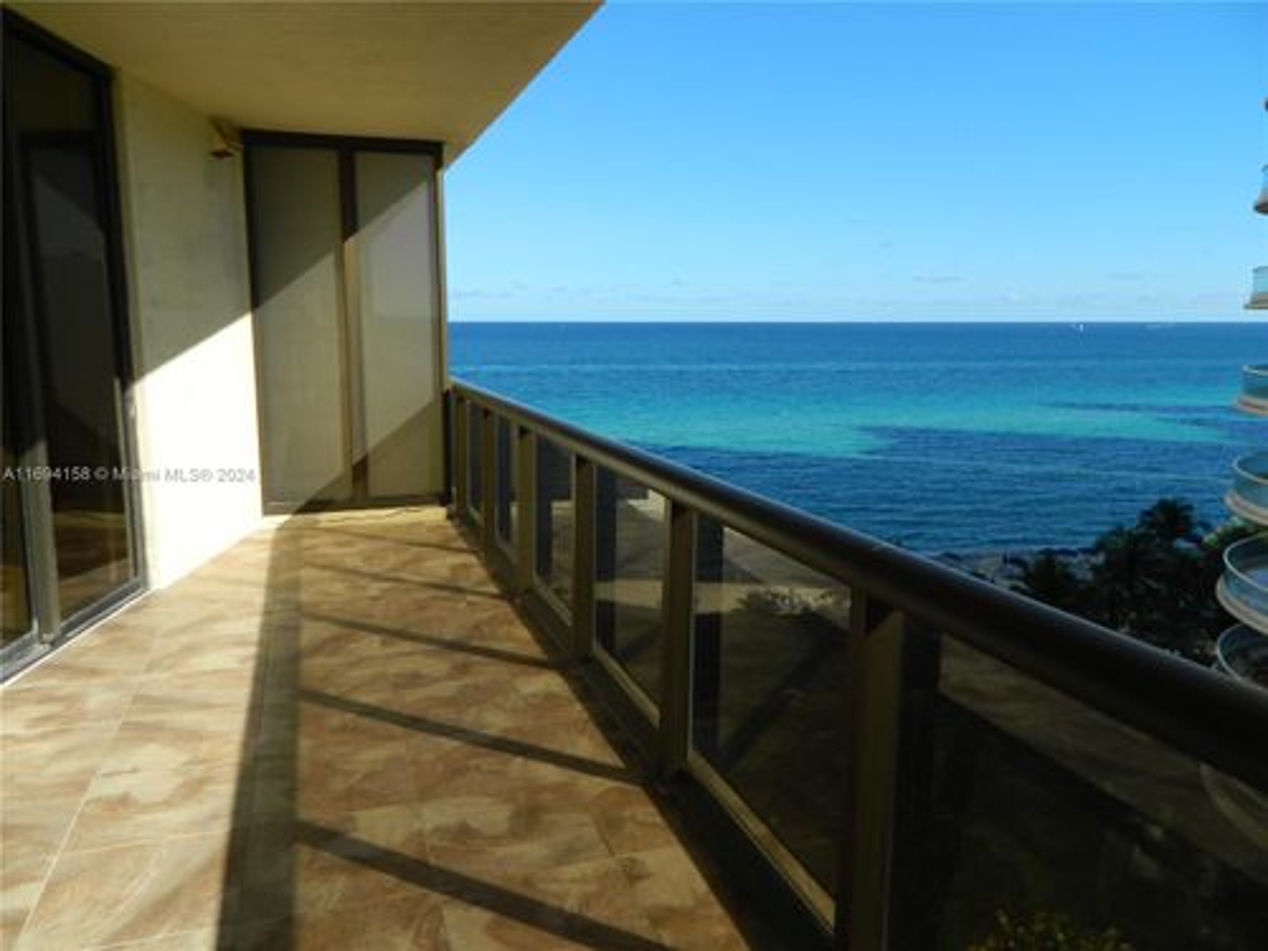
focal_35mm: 25
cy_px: 476
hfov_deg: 69.4
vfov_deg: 54.9
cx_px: 634
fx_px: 916
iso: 80
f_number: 8.7
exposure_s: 1/160
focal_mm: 4.5
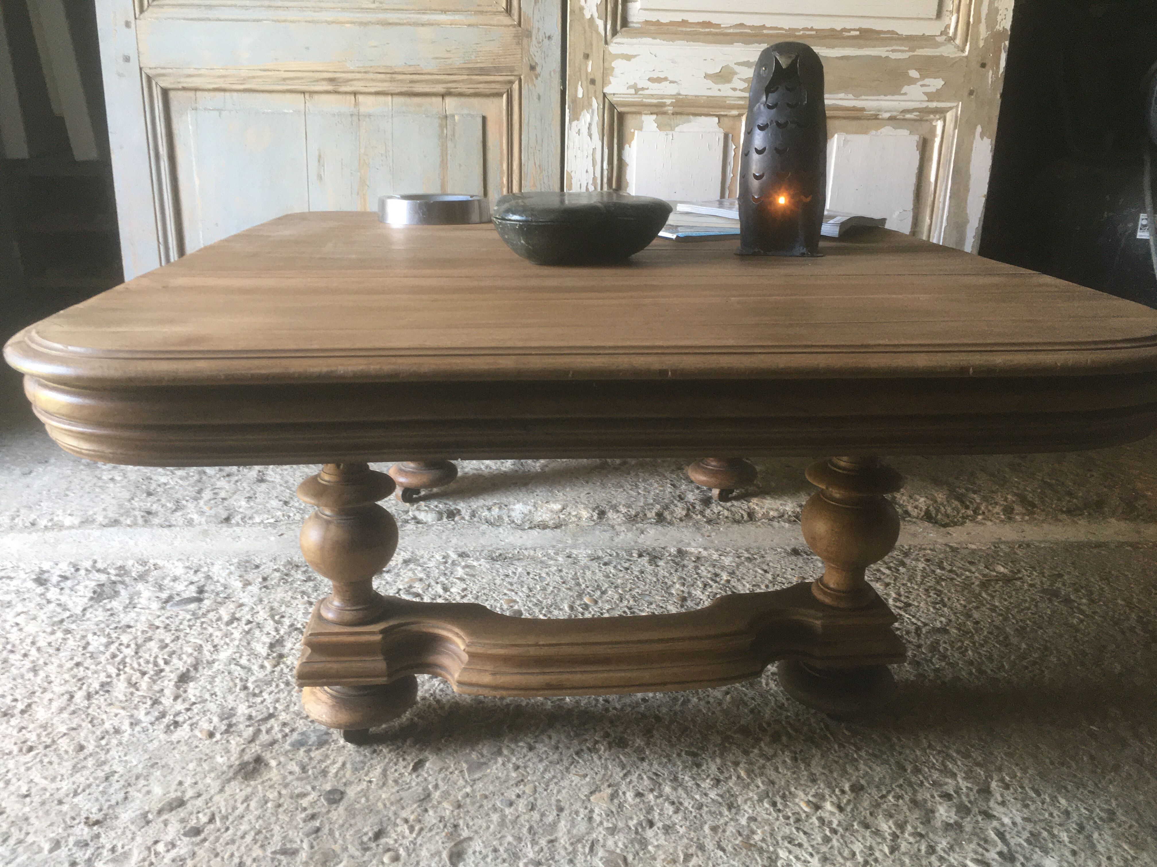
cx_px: 578
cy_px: 434
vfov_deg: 48.2
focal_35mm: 29
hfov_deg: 61.7
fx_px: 969
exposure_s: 1/33
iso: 100
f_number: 2.2
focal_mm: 4.15
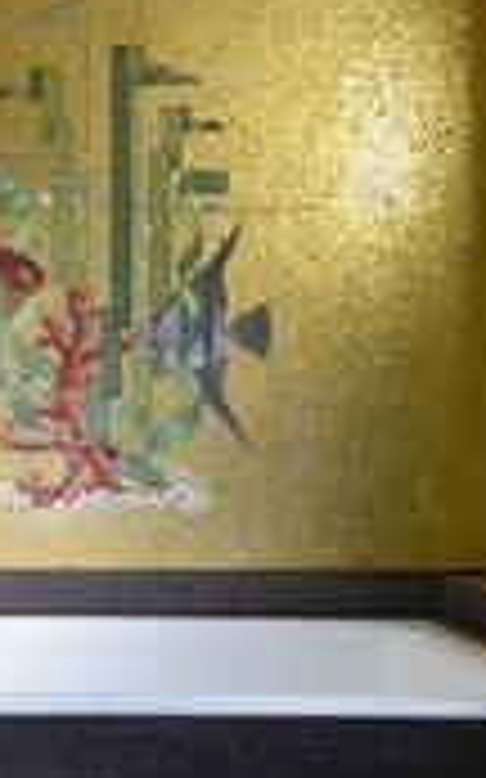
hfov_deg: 29.4
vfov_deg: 47.0
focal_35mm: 42
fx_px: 891
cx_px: 58
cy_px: 459
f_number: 6.3
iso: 800
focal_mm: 17
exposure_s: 1/30
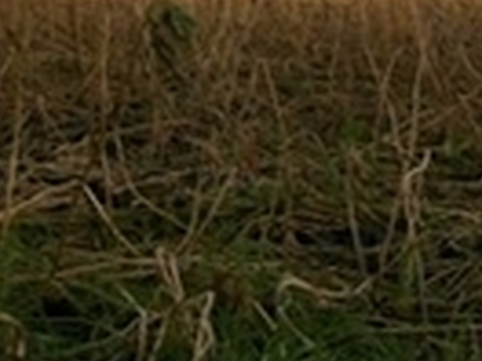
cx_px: 270
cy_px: -281
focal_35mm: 146
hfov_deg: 13.5
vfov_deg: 9.7
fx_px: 2033
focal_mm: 5.7
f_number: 8.8
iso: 80
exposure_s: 1/160
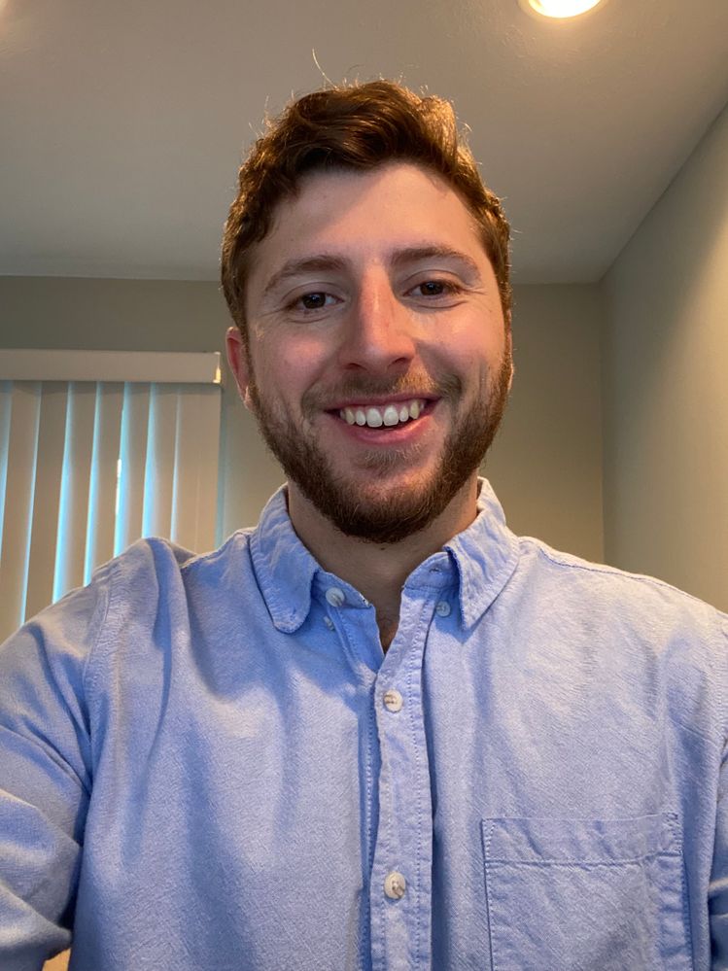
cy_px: 486
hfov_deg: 46.8
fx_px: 841
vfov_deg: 60.0
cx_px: 364
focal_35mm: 30
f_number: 2.2
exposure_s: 1/40
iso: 320
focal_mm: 2.71
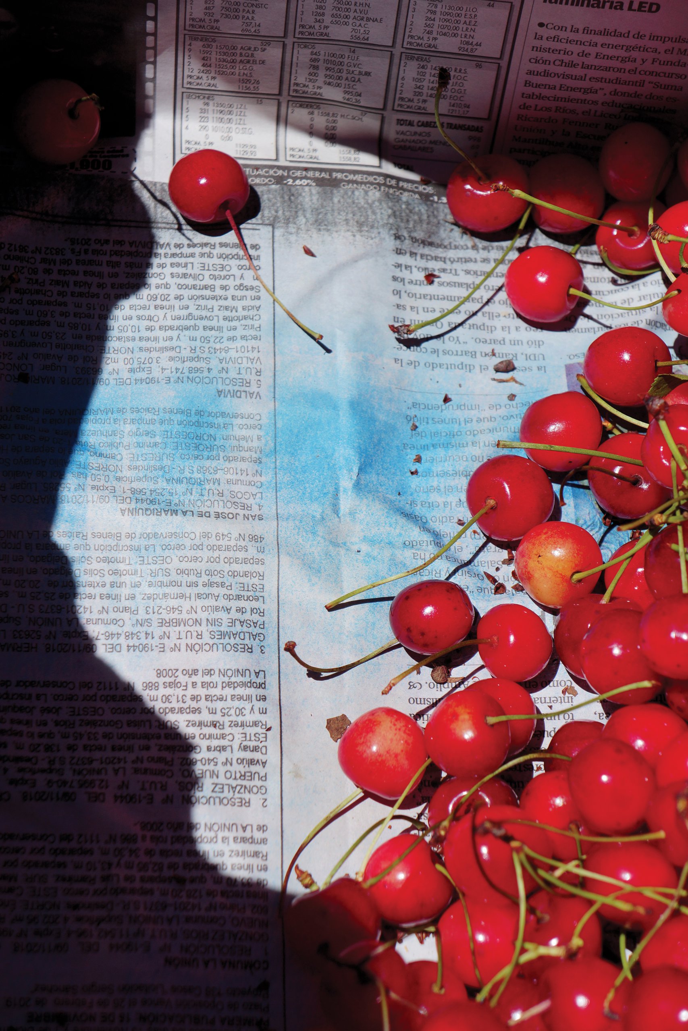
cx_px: 344
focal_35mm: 82
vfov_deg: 24.8
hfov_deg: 16.7
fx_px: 2350
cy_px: 516
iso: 100
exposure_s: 1/1250
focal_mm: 55
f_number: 6.3
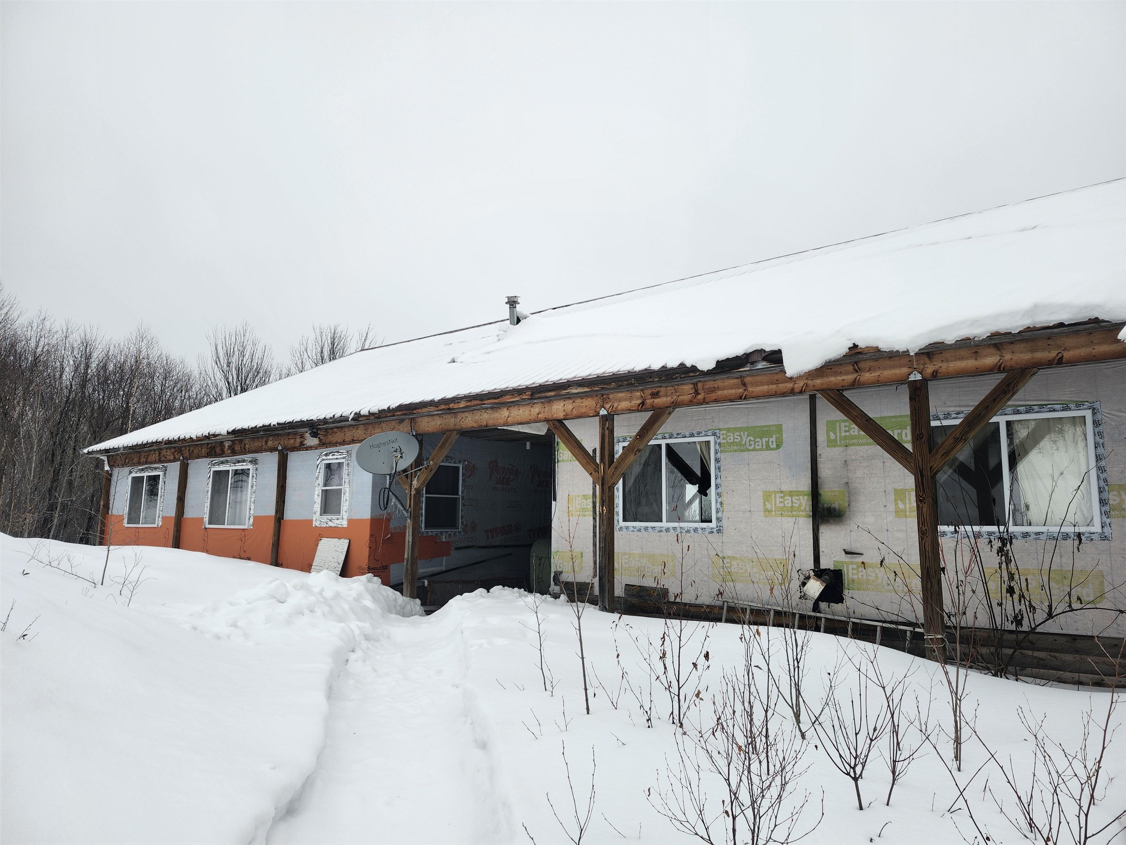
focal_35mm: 23
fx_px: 748
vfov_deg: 58.9
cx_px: 563
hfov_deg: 73.9
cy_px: 422
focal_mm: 5.54
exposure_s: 1/180
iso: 25
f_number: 1.8
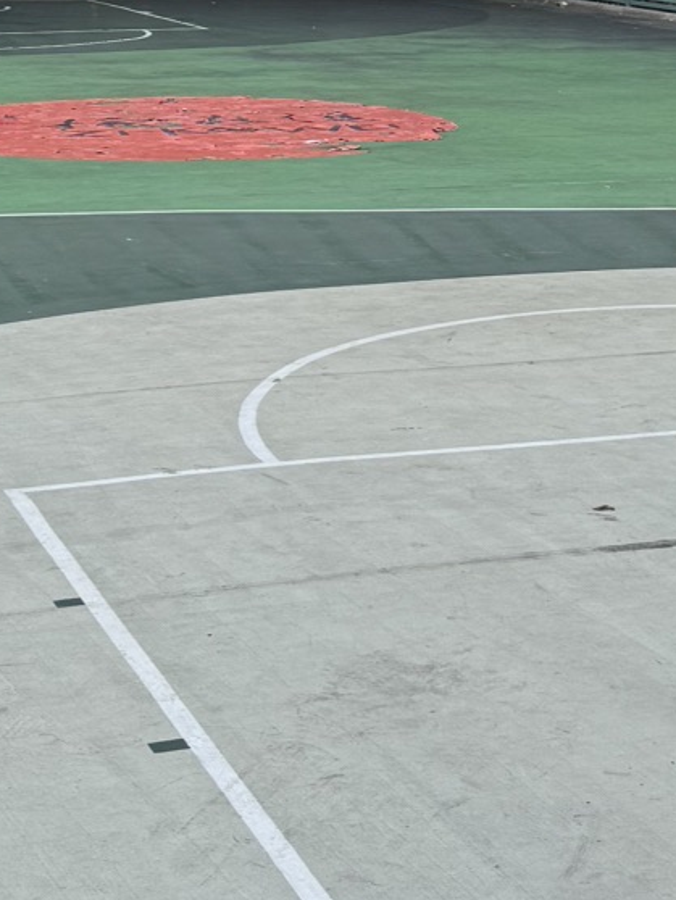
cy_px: -284
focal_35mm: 86
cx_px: 489
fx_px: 2238
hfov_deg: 17.1
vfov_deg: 20.7
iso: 80
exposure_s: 1/1560
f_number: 1.78
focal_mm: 6.76
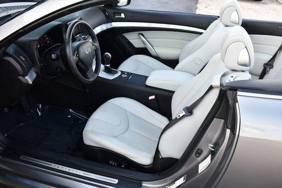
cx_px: 141
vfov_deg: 36.9
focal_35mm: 36
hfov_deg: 53.1
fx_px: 282
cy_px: 94
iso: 400
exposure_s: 1/250
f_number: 4.5
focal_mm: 18
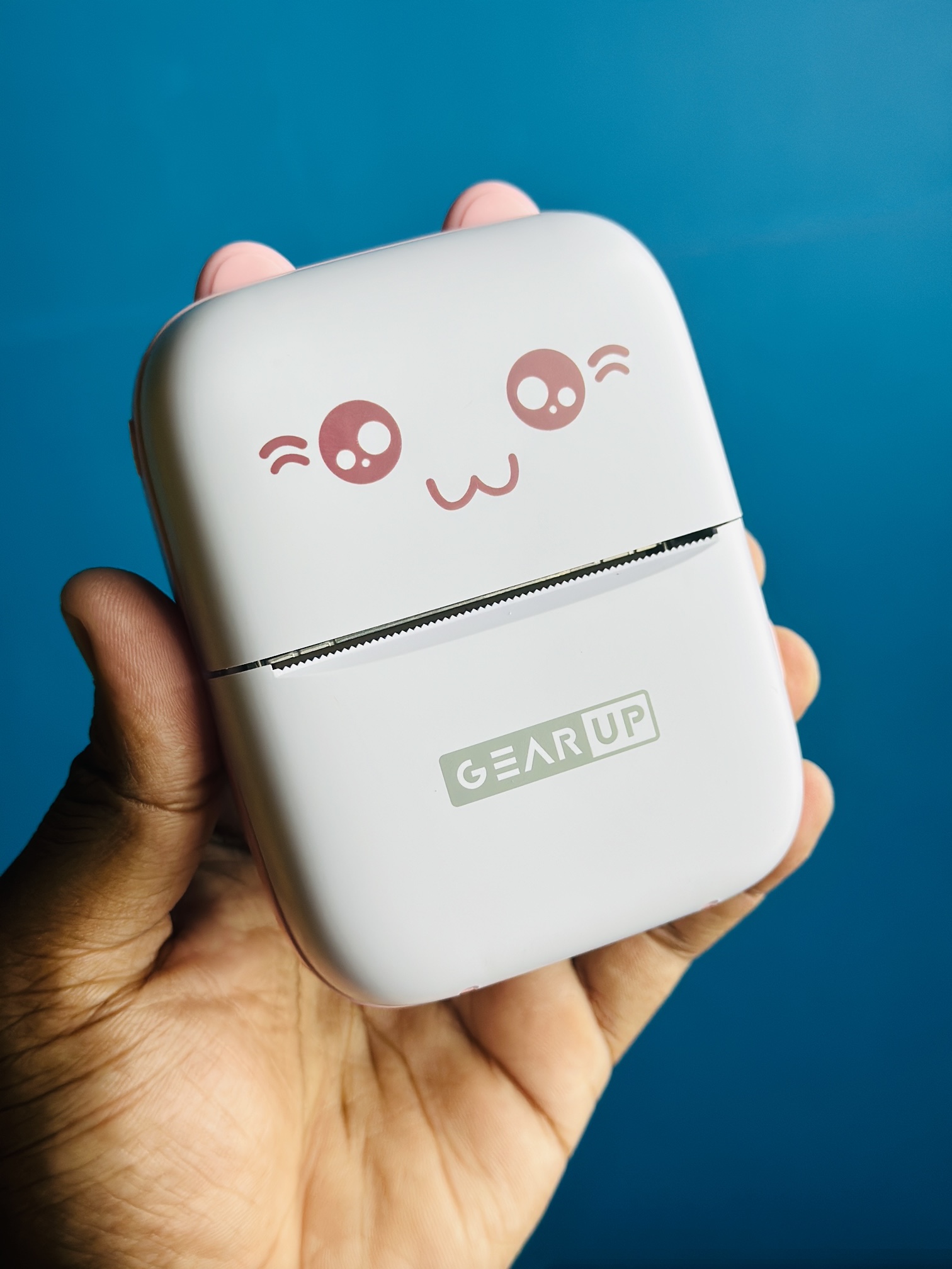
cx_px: 476
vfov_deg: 39.7
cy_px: 634
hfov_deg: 30.3
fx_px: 1760
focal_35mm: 48
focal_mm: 6.86
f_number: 1.78
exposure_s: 1/220
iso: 80
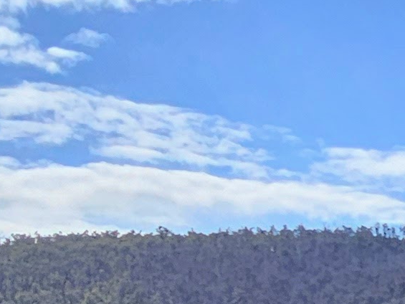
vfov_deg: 14.8
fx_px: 1077
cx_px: 624
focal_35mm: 92
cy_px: 477
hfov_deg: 18.6
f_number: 2.2
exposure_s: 1/2579
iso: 50
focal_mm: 2.2
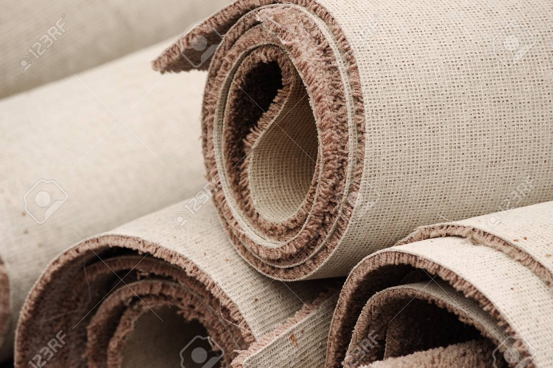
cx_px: 276
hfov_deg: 11.1
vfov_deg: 7.4
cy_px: 184
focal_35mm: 185
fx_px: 2840
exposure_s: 1/800
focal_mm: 185
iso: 320
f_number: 7.1
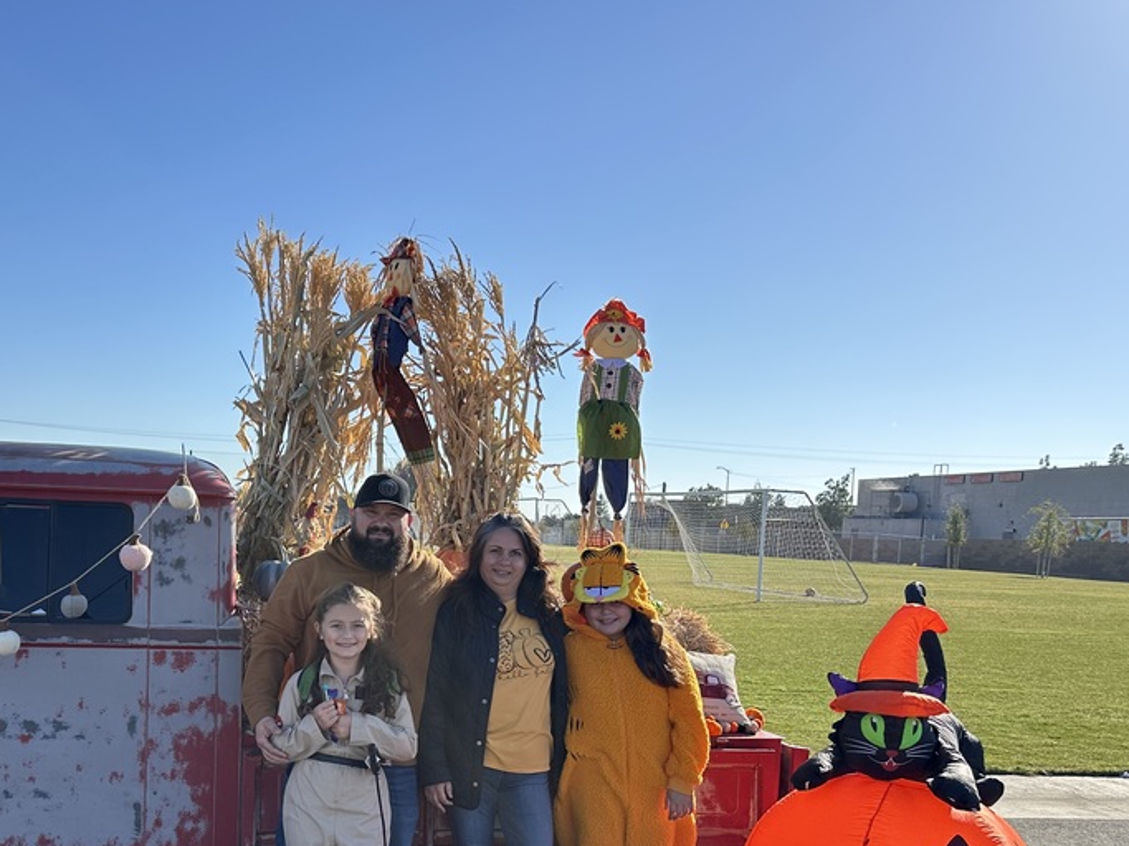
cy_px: 623
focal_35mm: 36
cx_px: 332
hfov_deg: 50.0
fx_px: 1174
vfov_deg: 38.7
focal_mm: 6.86
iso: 80
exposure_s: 1/4184
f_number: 1.78
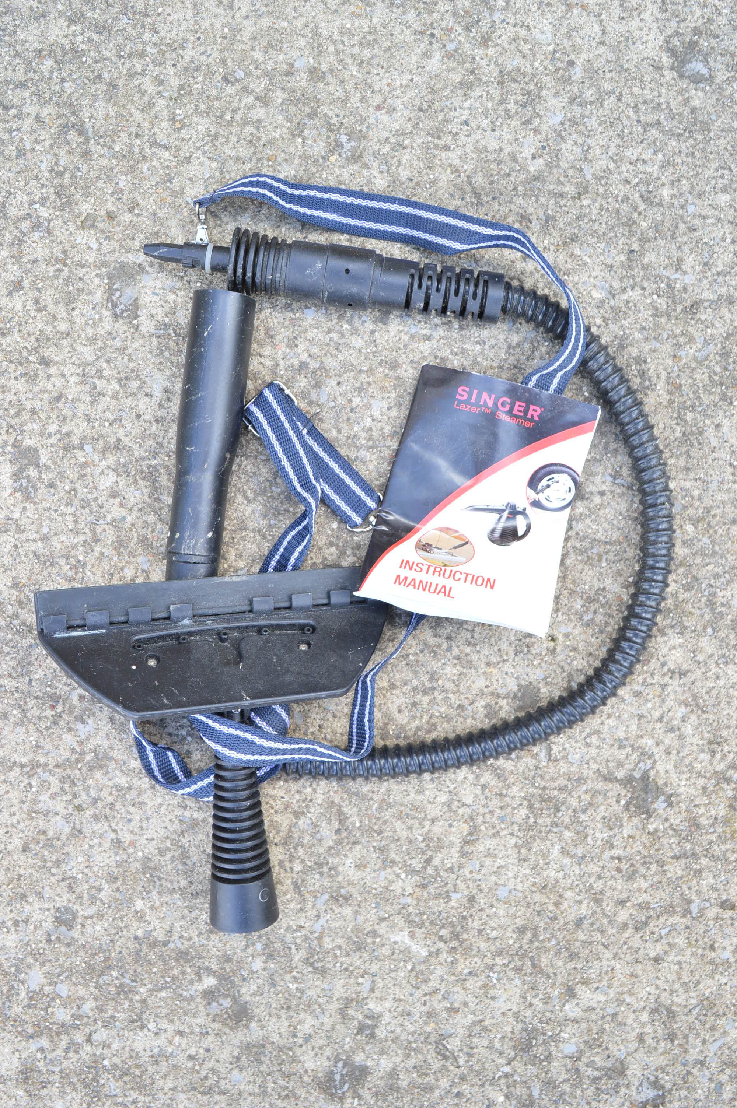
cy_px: 554
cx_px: 368
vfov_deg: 53.2
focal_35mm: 36
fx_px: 1107
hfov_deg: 36.8
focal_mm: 24
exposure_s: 1/50
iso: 200
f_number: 7.1
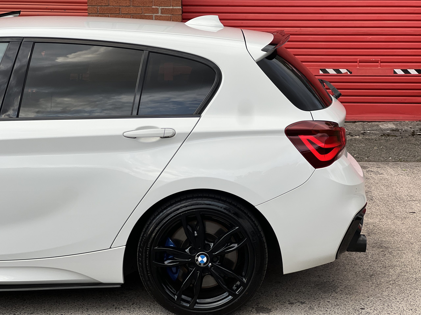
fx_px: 936
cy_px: 158
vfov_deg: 19.1
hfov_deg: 25.3
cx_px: 210
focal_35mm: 77
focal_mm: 9
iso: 32
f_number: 2.8
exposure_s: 1/348
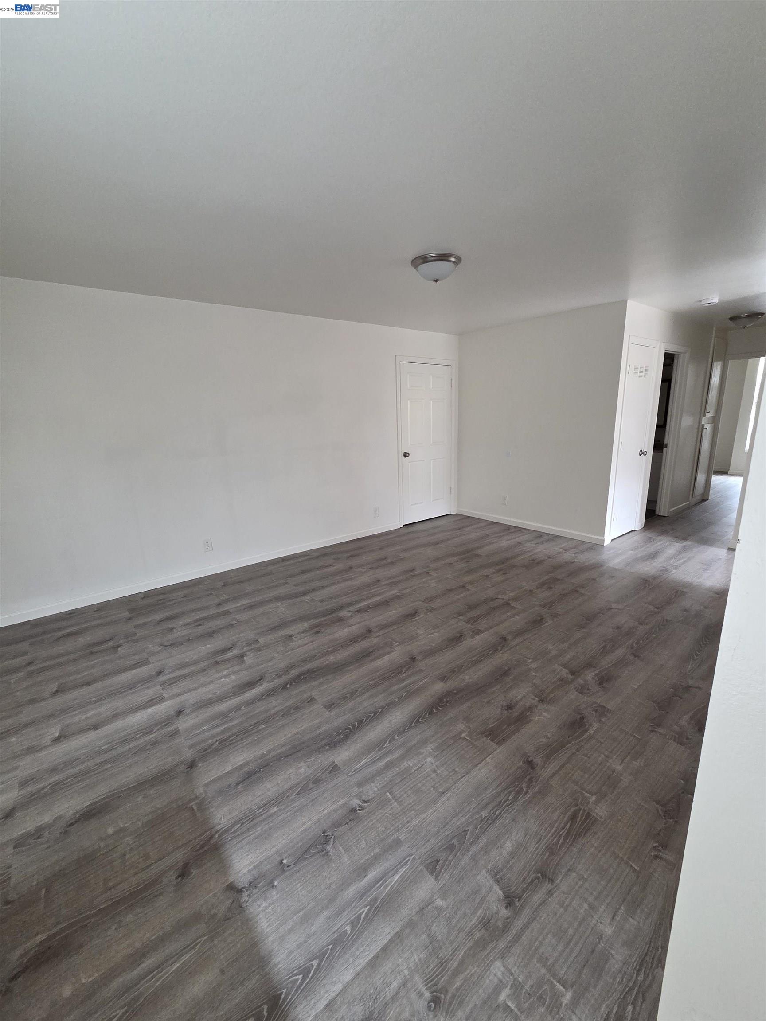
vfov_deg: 106.2
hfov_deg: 89.9
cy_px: 510
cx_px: 383
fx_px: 384
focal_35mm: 13
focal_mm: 2.2
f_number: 2.2
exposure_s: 1/100
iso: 640
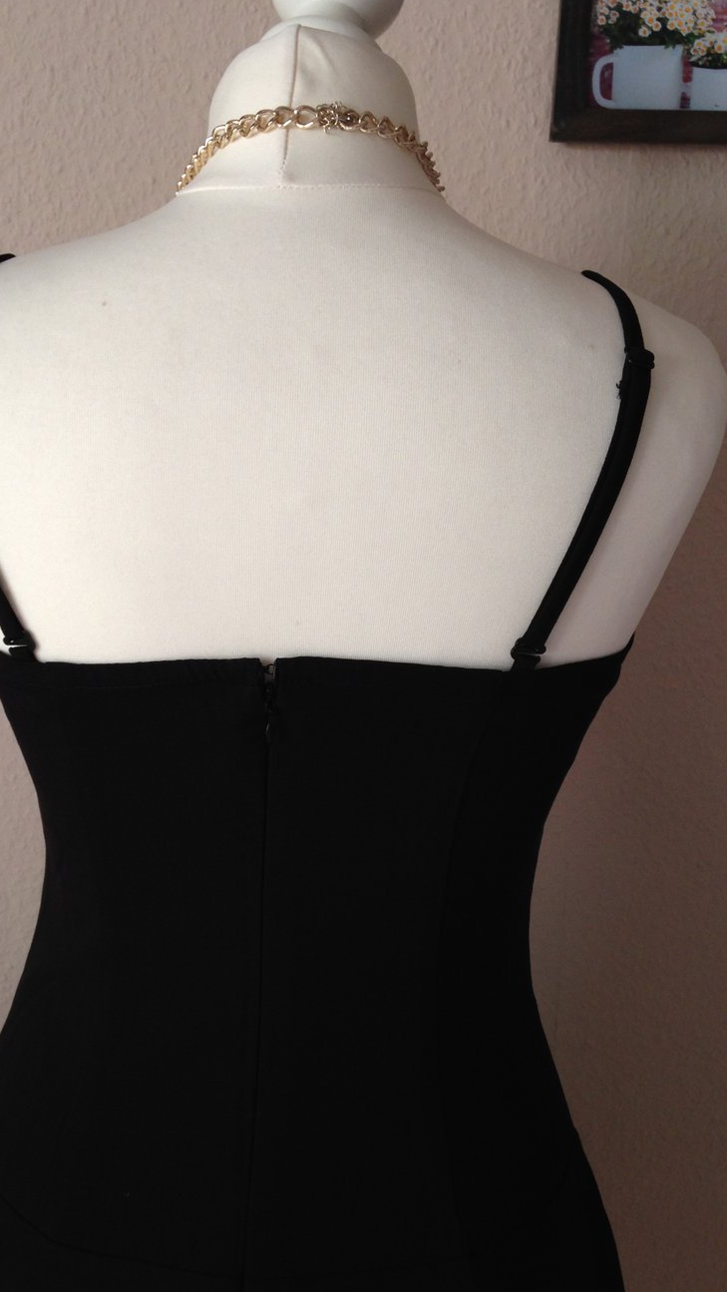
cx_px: 299
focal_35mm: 37
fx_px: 1267
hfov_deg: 31.9
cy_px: 651
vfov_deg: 54.0
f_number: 2.4
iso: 64
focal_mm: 4.12
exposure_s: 1/20
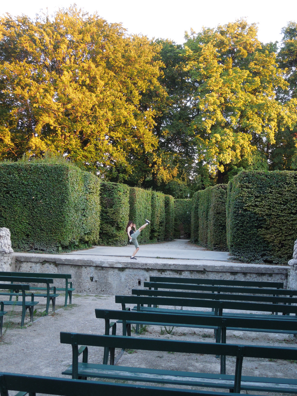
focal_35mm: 39
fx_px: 446
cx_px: 148
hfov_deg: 36.8
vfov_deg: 47.9
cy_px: 198
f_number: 3.8
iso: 220
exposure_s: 1/50
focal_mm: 7
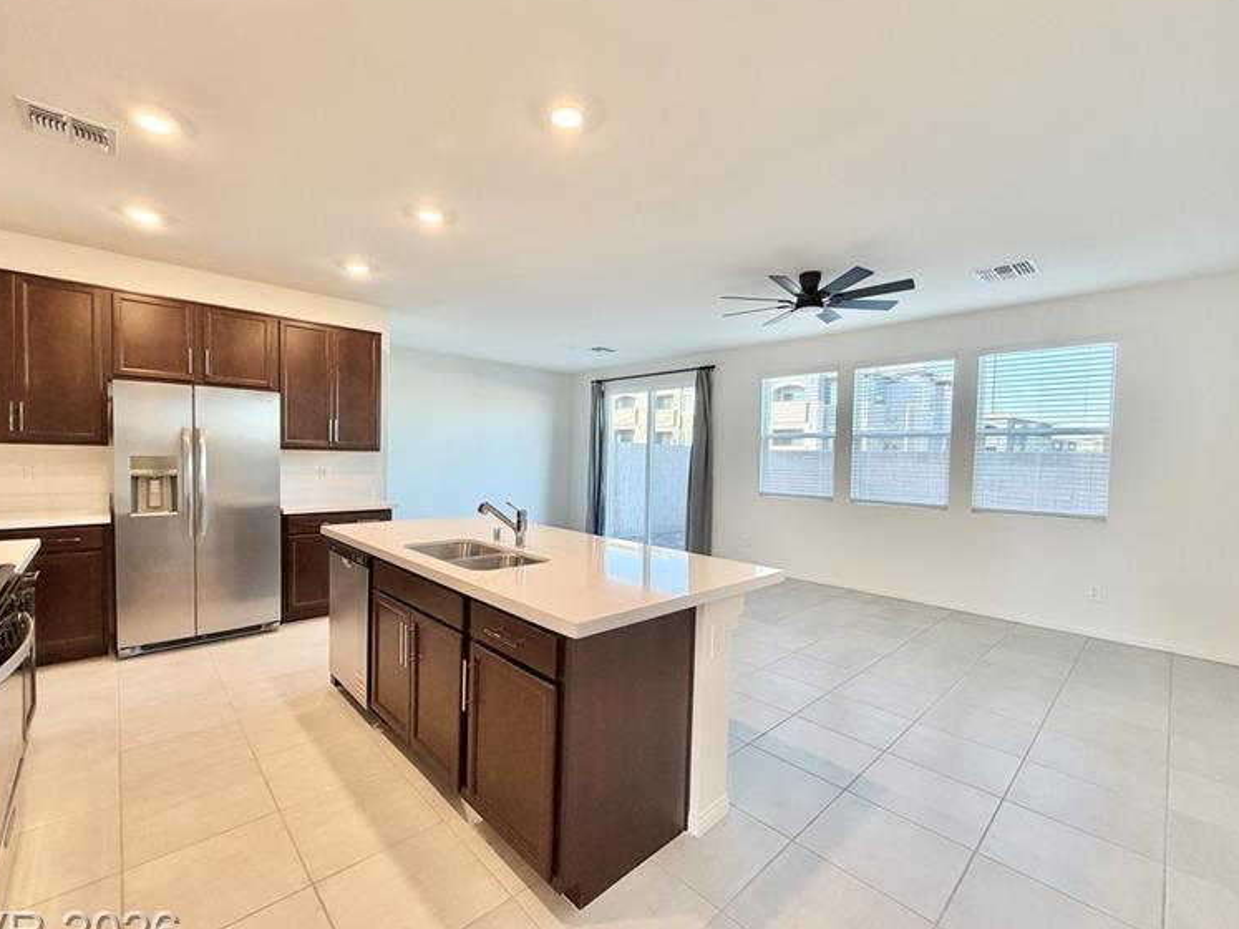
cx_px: 592
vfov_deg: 81.7
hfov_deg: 98.1
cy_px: 473
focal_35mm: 15
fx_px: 537
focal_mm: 2.22
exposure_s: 1/120
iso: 250
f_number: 2.2
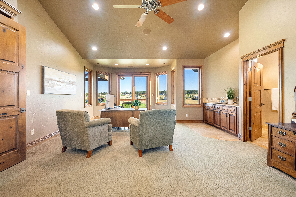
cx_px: 148
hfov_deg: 100.4
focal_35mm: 15
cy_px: 98
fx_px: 123
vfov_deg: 77.3
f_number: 8
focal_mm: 15
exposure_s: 1/13
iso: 800
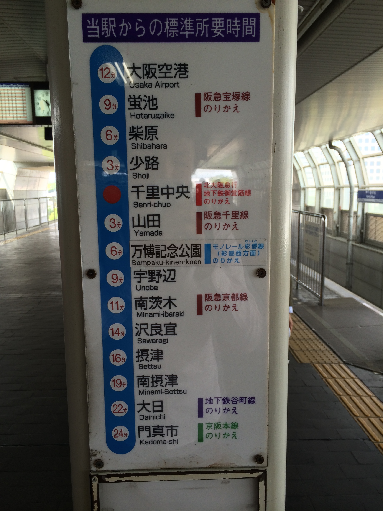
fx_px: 443
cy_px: 256
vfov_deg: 60.0
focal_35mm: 30
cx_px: 192
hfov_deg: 46.8
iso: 40
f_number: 2.2
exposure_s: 1/120
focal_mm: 4.12
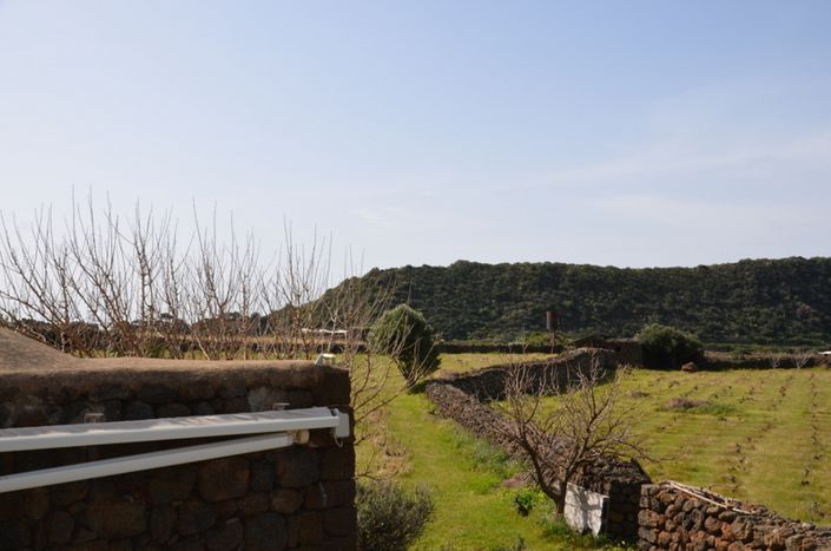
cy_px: 276
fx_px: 829
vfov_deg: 36.7
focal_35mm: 36
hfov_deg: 53.2
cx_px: 416
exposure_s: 1/200
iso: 100
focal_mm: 24
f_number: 10
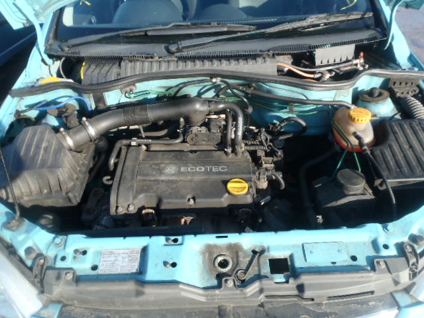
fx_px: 343
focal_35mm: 28
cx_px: 212
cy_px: 159
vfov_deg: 49.7
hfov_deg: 63.4
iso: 80
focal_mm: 5
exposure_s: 1/125
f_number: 4.5
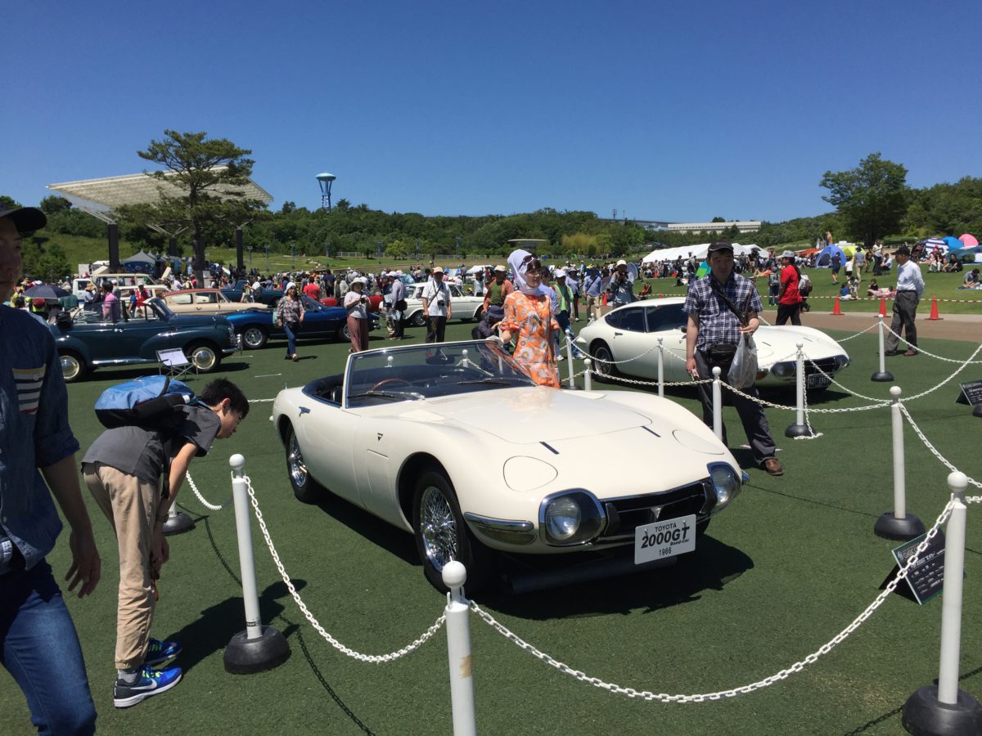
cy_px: 368
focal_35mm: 29
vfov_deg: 48.2
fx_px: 823
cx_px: 491
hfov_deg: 61.7
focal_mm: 4.15
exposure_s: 1/3968
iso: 32
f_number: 2.2
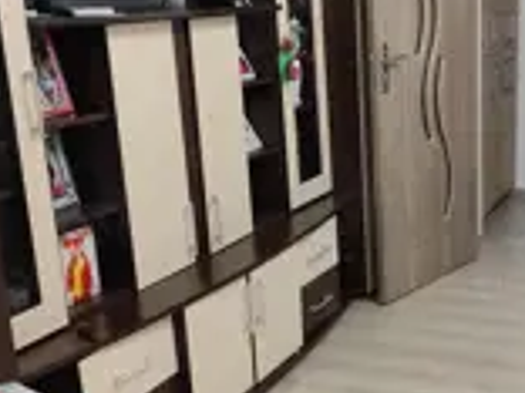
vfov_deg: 24.6
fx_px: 895
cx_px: 461
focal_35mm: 59
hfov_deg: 31.3
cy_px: 275
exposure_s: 1/50
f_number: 1.65
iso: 1000
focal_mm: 6.14
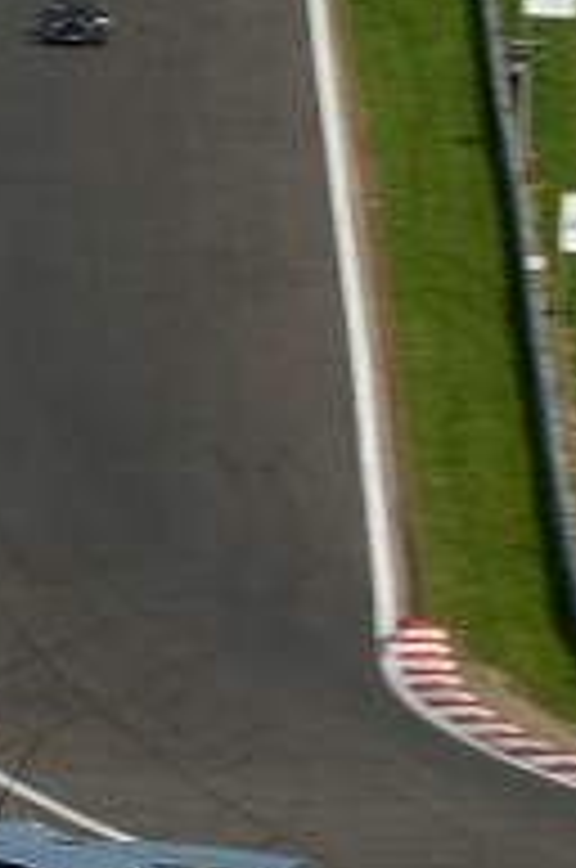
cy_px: 256
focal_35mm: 496
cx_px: -101
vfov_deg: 4.2
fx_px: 11954
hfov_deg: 2.8
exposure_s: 1/320
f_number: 8
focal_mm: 125
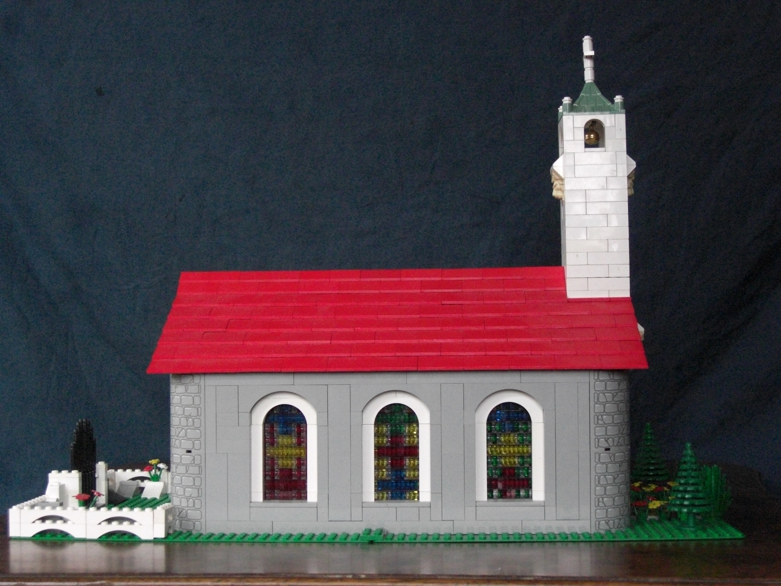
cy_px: 293
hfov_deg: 33.8
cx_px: 390
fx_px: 1286
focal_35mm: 57
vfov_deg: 25.7
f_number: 3.6
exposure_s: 1/60
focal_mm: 11.8
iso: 800
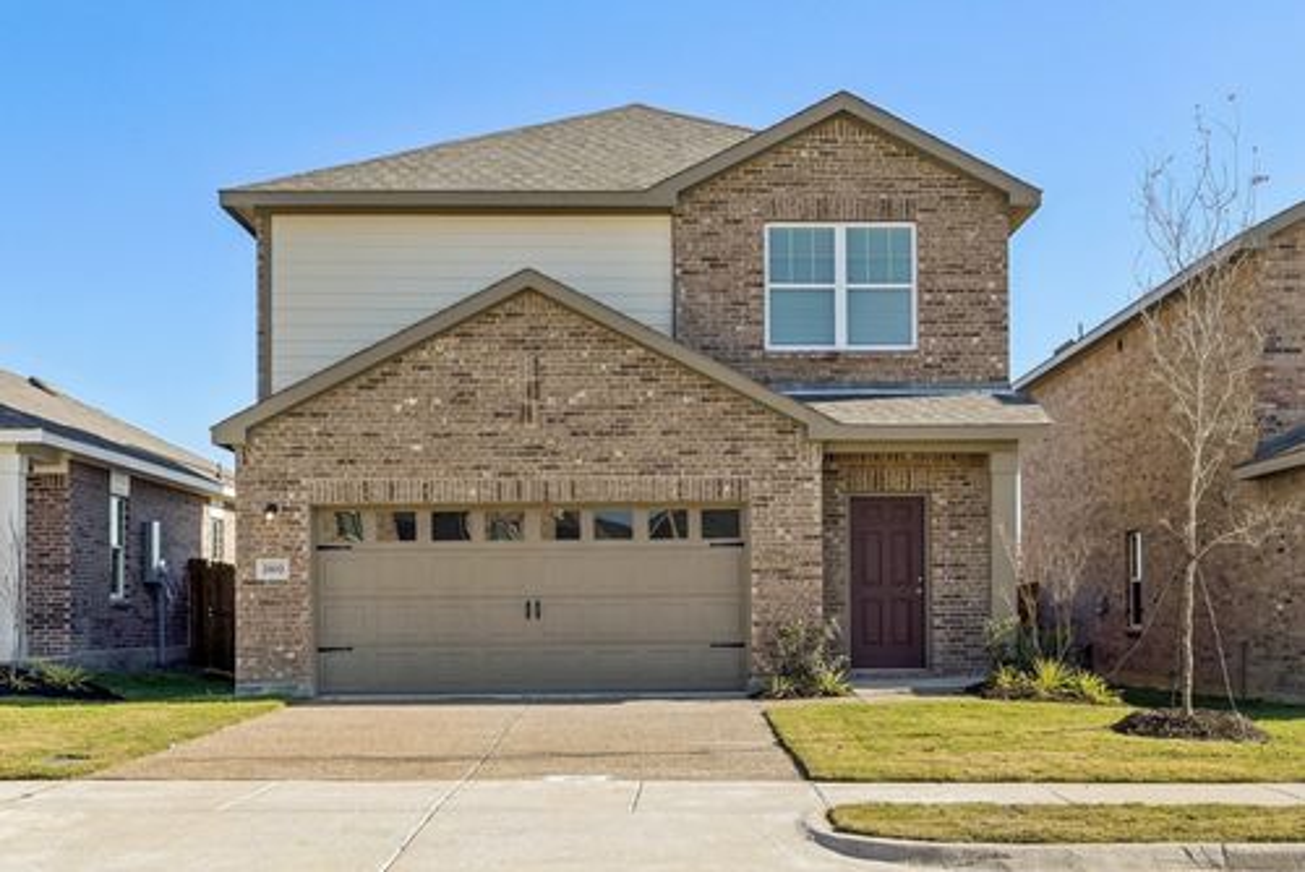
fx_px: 1088
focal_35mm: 30
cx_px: 652
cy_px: 436
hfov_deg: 61.9
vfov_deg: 43.7
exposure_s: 1/160
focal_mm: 30
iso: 63
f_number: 8
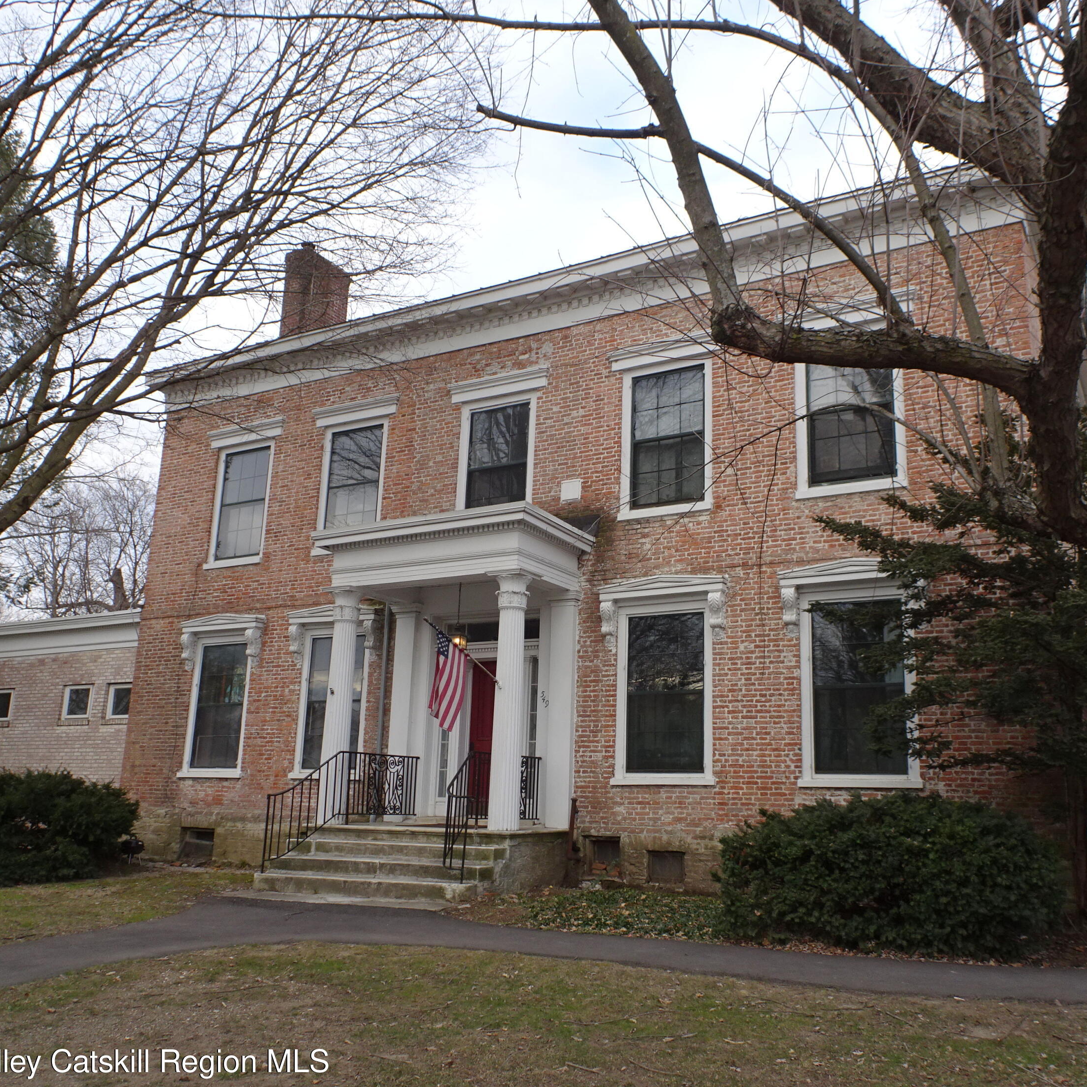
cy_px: 555
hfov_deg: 55.6
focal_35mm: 29
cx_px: 583
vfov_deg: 55.6
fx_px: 1030
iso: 80
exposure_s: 1/160
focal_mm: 4.1
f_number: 3.5
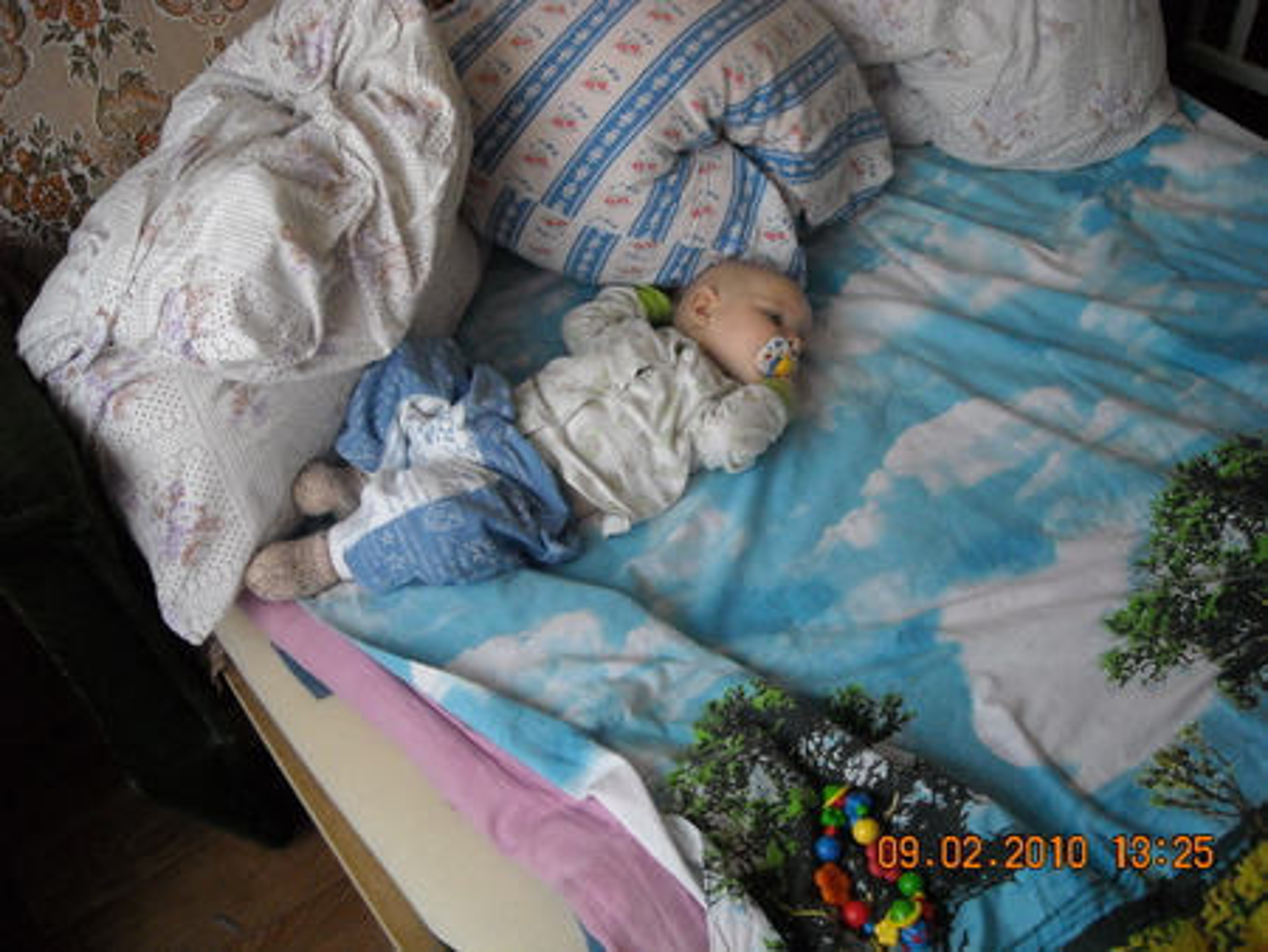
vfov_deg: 40.7
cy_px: 476
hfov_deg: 52.6
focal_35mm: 35
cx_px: 634
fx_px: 1283
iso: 351
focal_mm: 5.7
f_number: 2.8
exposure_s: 1/148
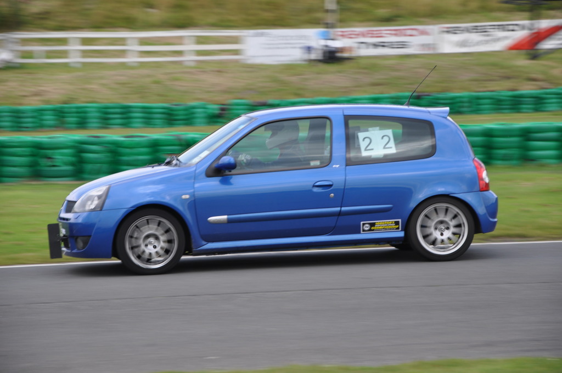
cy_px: 186
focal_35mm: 158
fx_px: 2456
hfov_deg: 13.1
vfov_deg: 8.7
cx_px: 281
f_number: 7.1
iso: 200
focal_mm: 105
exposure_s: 1/250
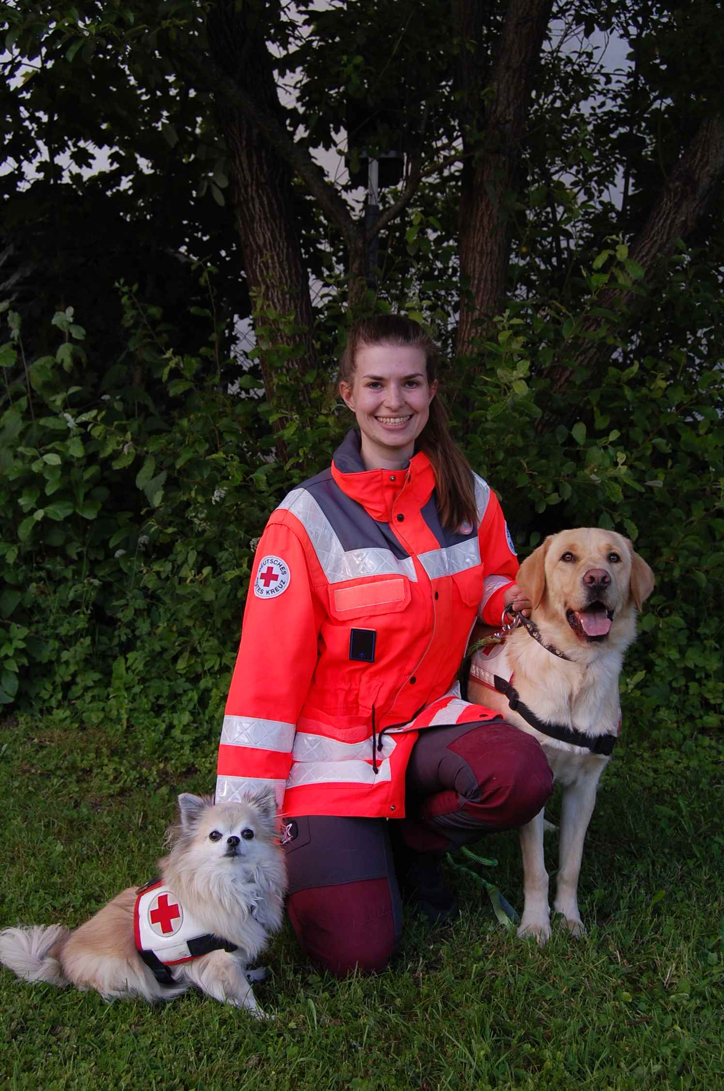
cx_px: 362
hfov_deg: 34.1
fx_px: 1181
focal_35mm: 39
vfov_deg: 49.6
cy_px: 546
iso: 250
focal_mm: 26
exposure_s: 1/125
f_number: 5.6
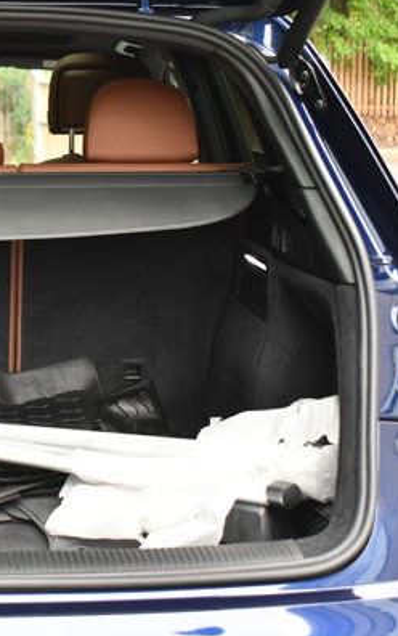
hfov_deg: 15.1
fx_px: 1456
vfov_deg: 24.6
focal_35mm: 84
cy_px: 325
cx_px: -56
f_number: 4.5
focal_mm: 34
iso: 900
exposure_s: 1/125
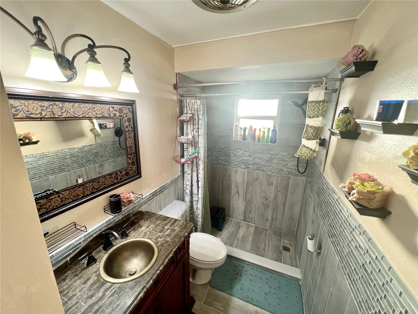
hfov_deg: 106.2
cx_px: 209
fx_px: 157
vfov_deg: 89.9
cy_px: 157
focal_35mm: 13
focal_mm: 1.57
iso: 125
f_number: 1.8
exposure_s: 1/60
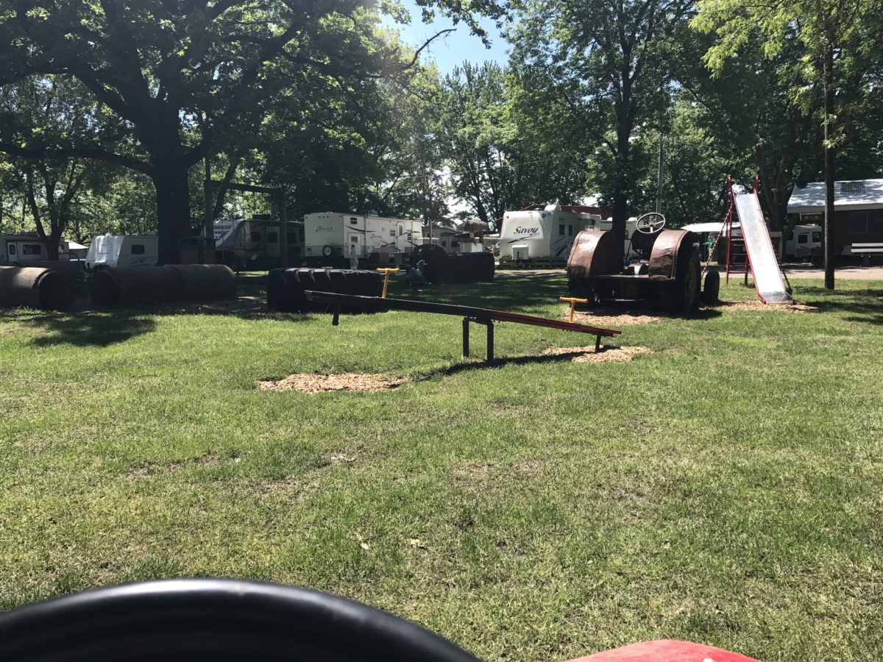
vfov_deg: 49.7
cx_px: 442
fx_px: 714
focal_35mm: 28
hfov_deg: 63.4
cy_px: 331
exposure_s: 1/1212
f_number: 1.8
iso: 20
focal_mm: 3.99
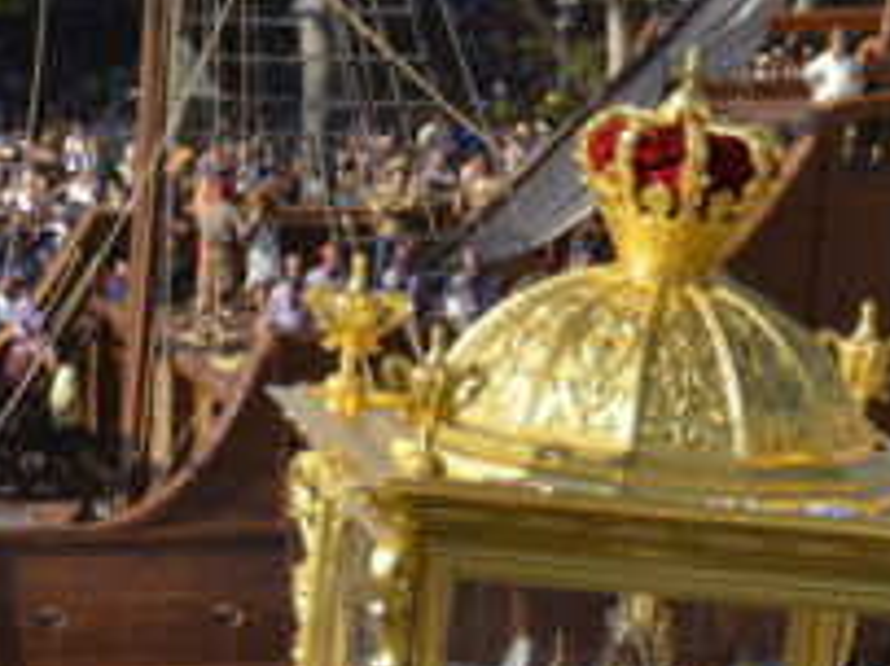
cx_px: 377
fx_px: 9816
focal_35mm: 382
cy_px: 550
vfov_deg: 3.9
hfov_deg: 5.2
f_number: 5.6
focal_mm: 70
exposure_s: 1/2500
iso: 400
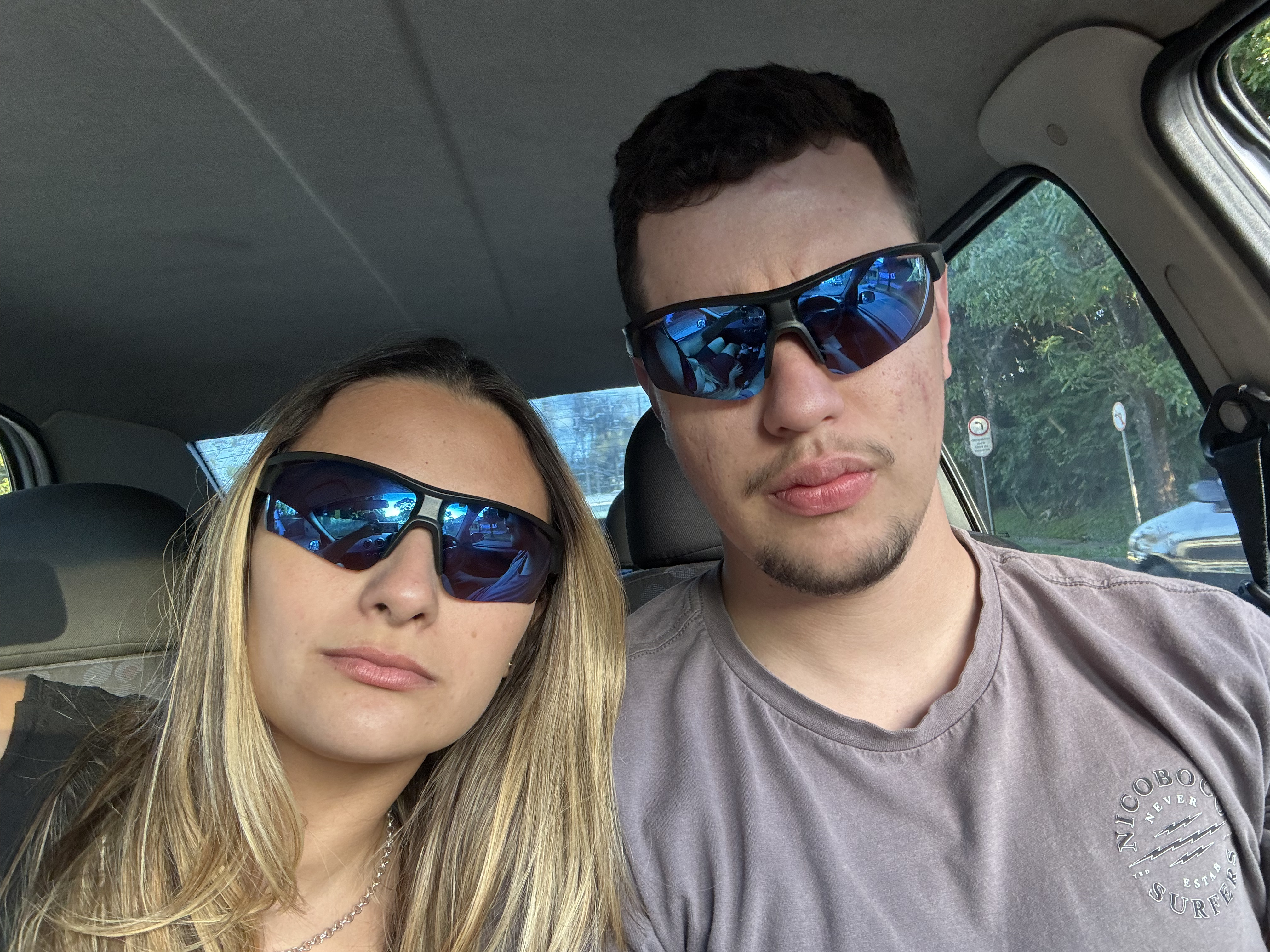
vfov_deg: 58.9
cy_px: 476
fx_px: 844
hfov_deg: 73.9
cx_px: 635
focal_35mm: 23
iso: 80
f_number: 1.9
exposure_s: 1/71
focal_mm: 2.69
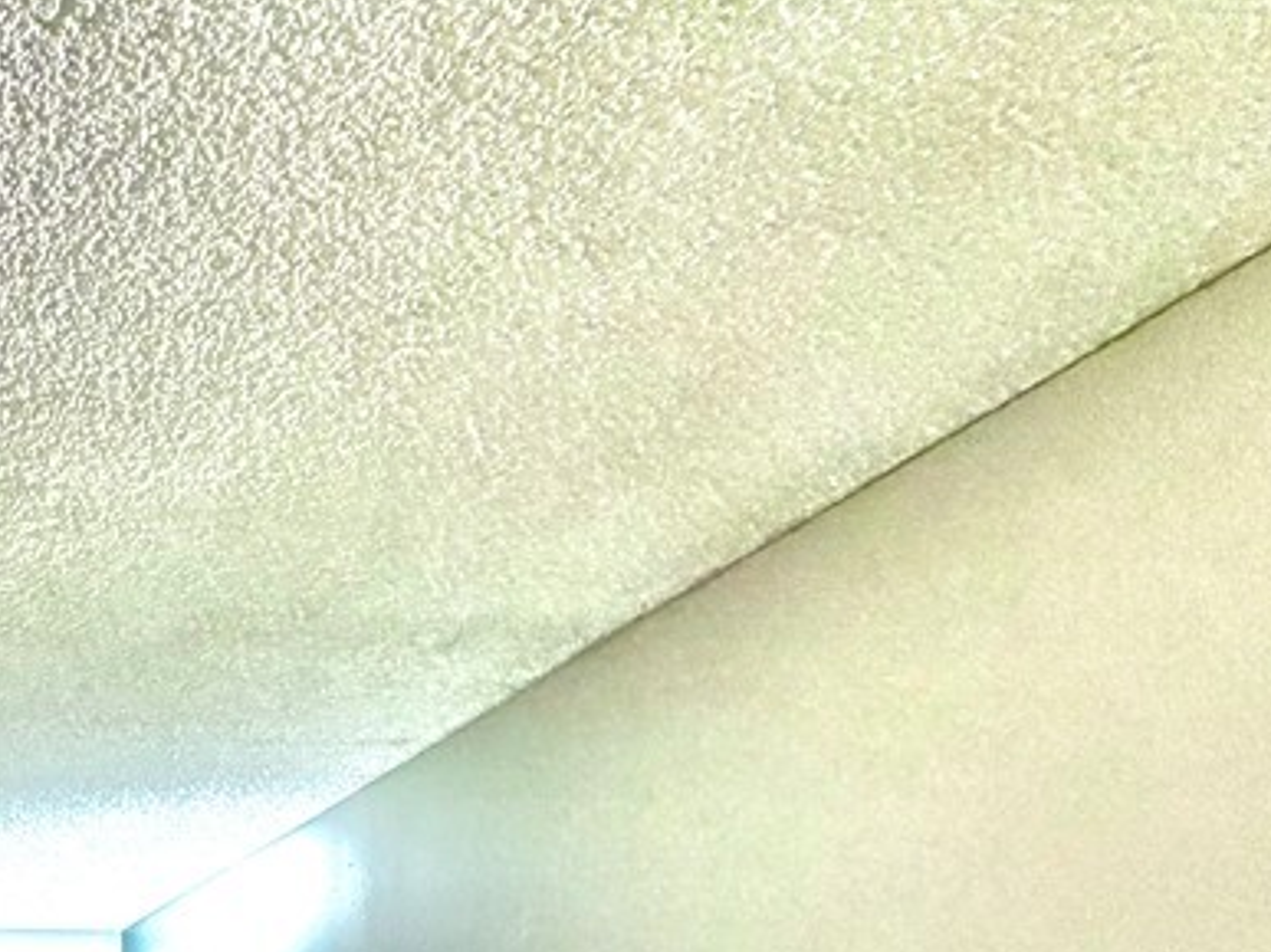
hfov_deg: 38.2
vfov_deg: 30.6
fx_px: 1358
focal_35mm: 37
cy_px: 1233
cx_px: -232
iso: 320
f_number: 2.2
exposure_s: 1/60
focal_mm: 2.22
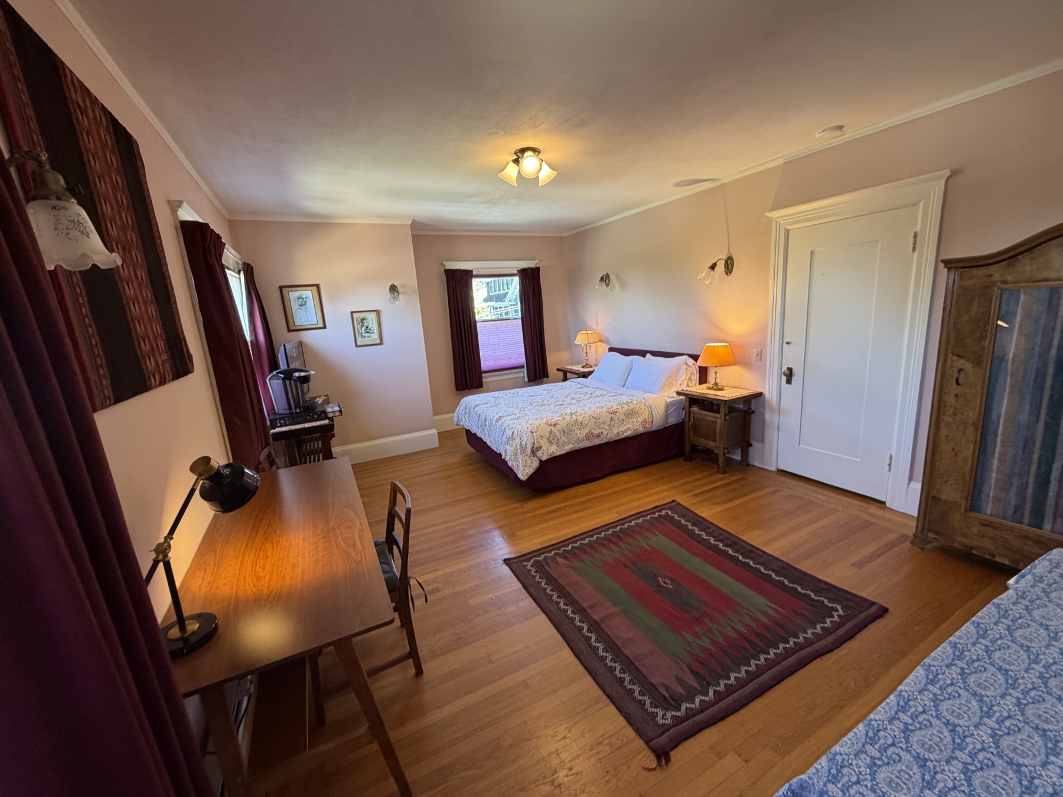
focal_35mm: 14
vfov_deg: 85.7
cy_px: 398
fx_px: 430
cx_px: 532
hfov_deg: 102.1
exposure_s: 1/60
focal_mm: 2.22
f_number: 2.2
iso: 160
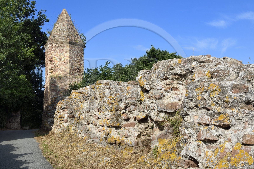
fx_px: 338
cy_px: 84
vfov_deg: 28.0
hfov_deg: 41.1
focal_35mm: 48
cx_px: 127
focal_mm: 48
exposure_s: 1/100
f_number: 18
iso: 200
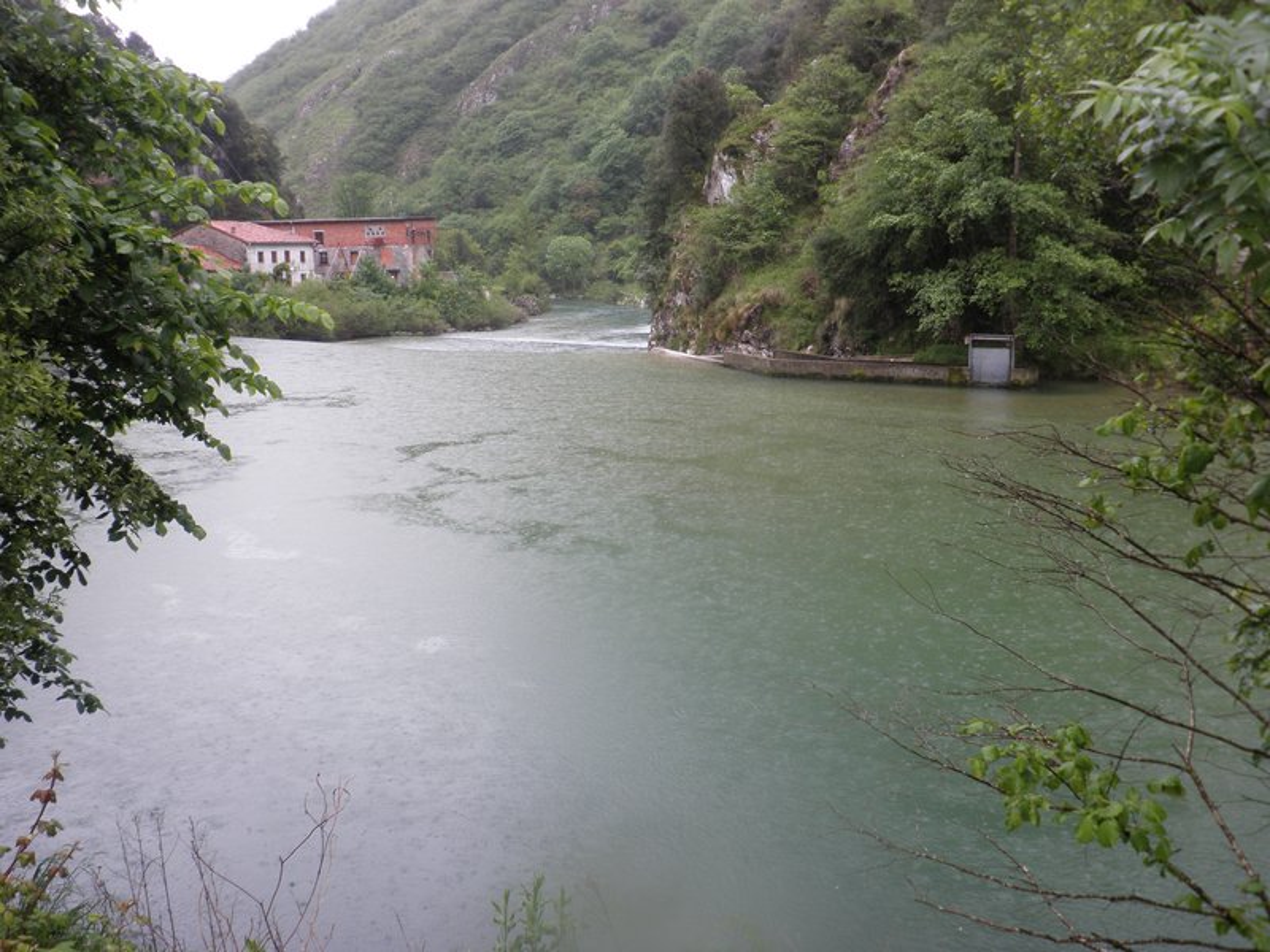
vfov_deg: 39.7
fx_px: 1321
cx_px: 635
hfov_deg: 51.4
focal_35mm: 36
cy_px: 476
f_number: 3.5
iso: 64
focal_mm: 6.3
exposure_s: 1/30
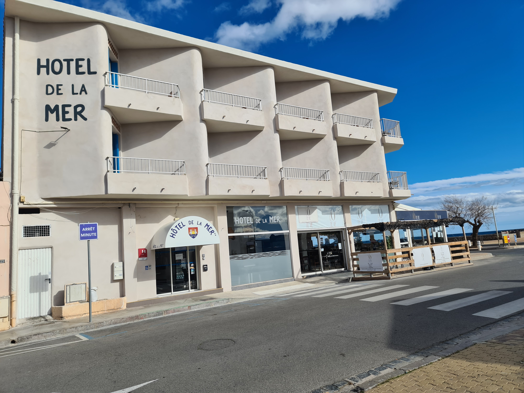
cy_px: 196
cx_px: 262
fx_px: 378
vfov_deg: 54.9
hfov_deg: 69.4
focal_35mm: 25
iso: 50
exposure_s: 1/1412
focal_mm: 7
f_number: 1.8
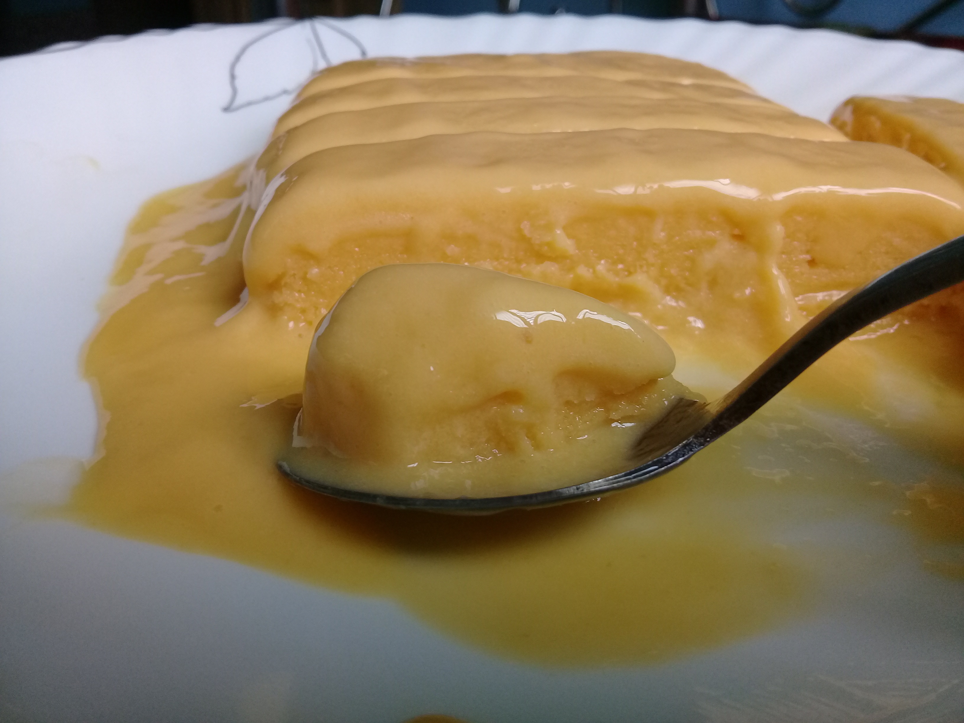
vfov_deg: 45.4
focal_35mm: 31
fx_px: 863
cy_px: 362
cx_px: 482
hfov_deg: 58.4
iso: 80
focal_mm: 3.3
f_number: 2.2
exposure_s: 1/100
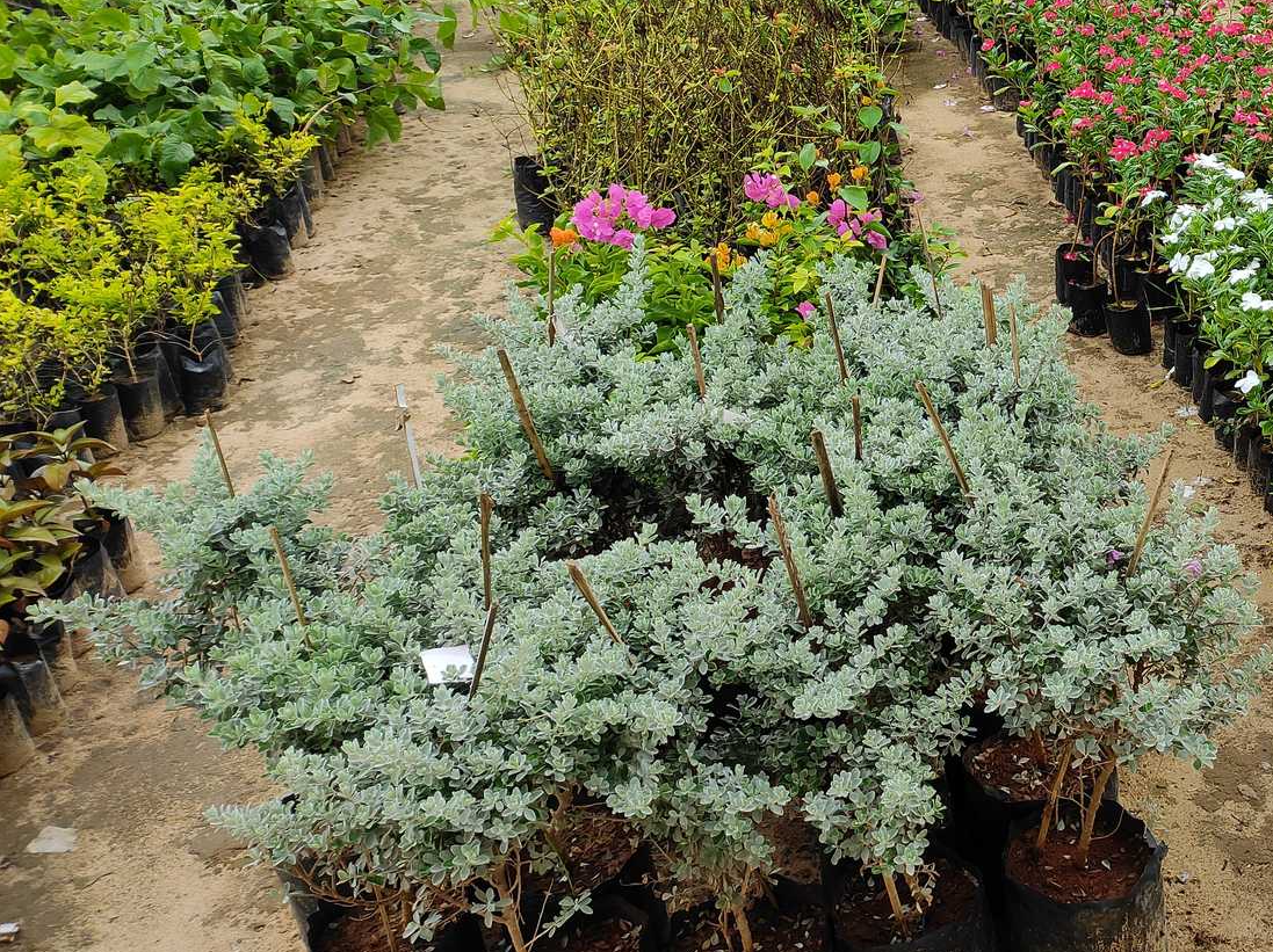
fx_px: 1139
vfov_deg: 45.0
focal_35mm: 31
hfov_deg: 51.2
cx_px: 1159
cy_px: 361
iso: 50
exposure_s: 1/171
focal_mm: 4.74
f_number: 1.79
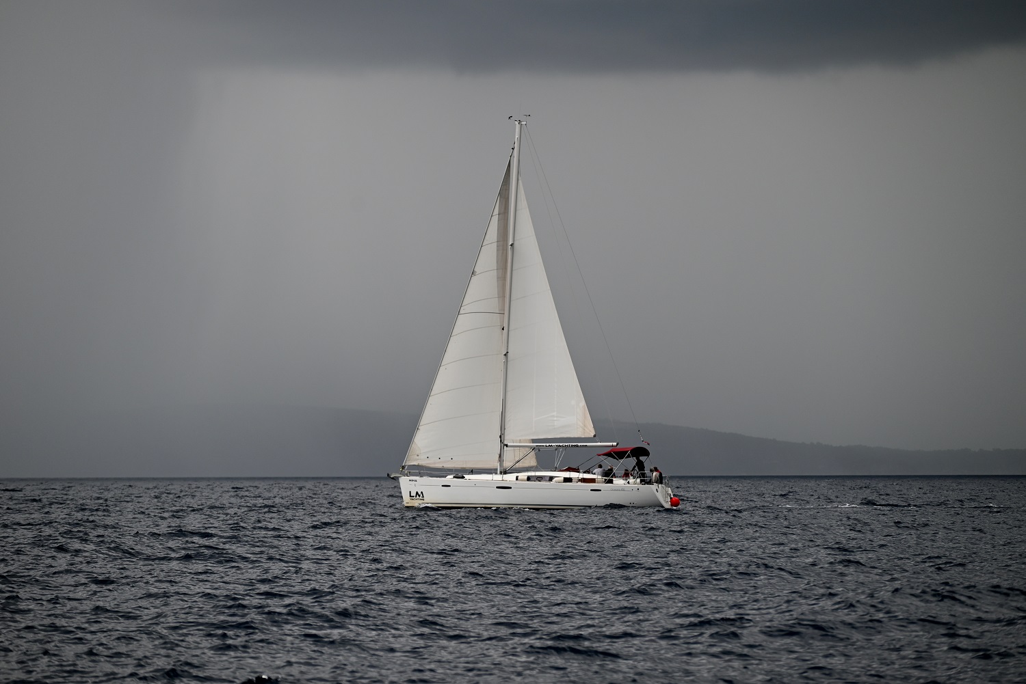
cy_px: 342
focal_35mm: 155
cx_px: 513
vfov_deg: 8.9
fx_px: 4419
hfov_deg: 13.2
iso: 360
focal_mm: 155
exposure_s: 1/1000
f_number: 4.8
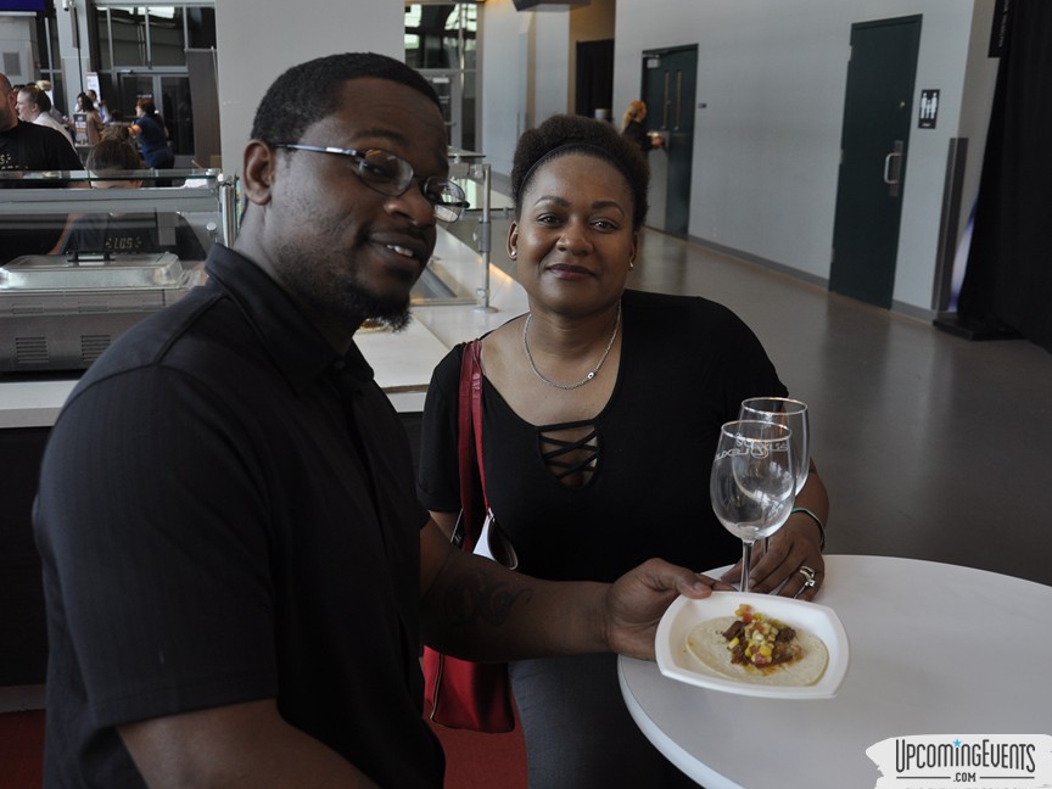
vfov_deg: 36.0
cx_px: 463
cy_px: 396
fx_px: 1216
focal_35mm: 40
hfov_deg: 46.7
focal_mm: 24
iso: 400
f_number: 5
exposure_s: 1/60
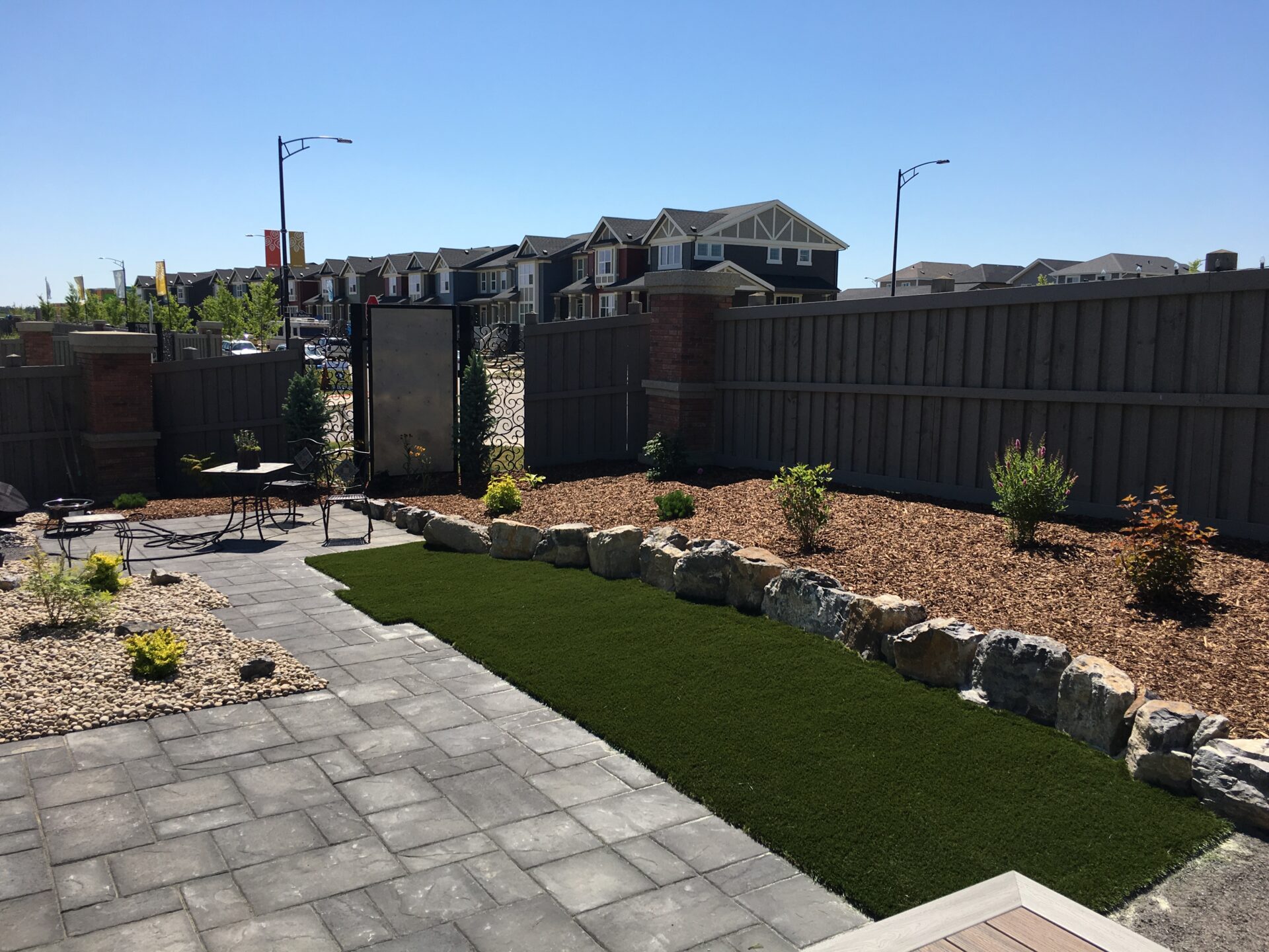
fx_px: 1063
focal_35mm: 29
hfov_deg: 61.7
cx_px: 634
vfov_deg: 48.2
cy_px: 476
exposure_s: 1/1923
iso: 25
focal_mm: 4.15
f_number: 2.2
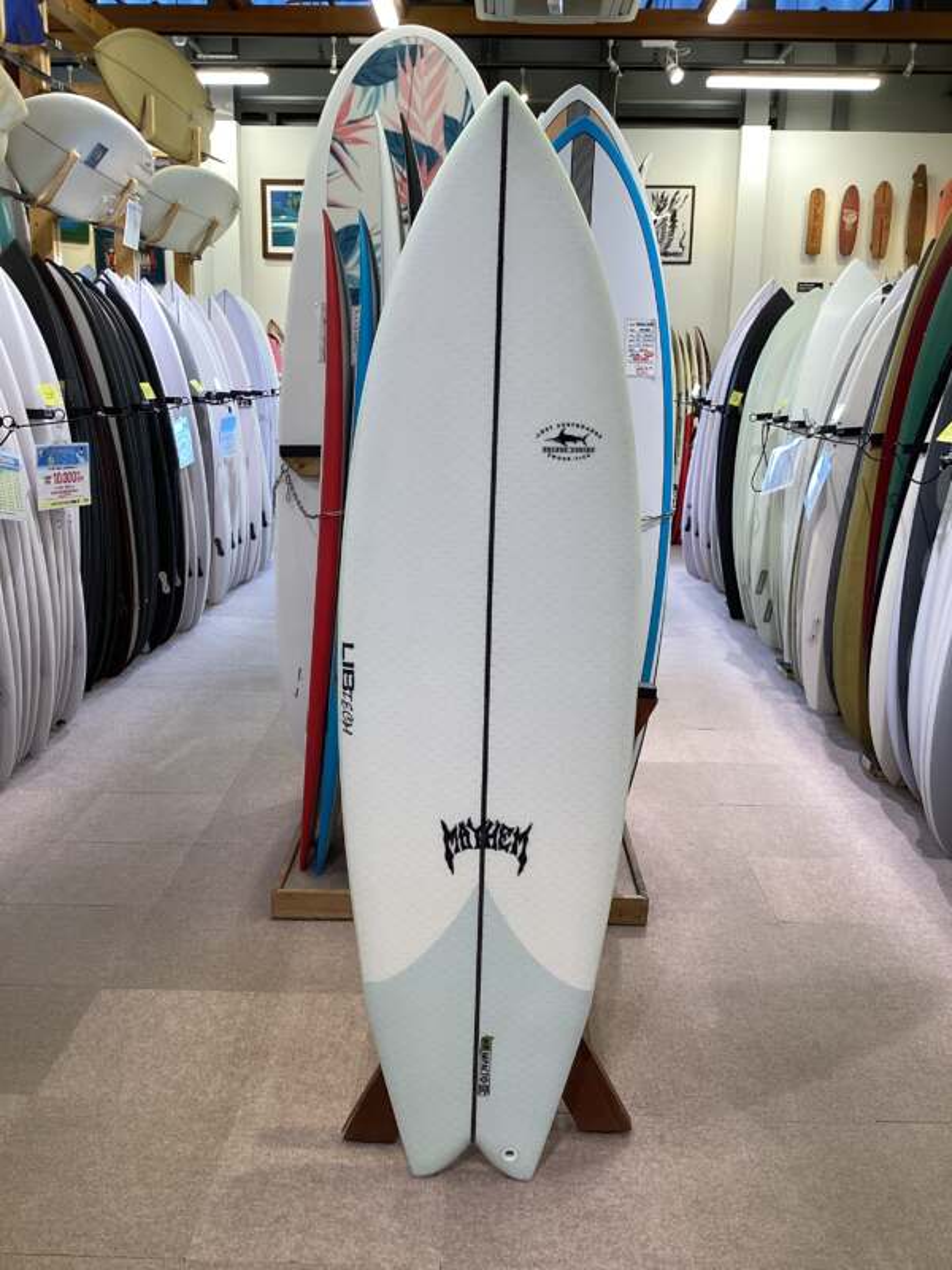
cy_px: 635
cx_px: 476
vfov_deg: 58.4
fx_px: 1137
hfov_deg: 45.4
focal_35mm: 31
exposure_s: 1/50
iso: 50
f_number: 2.4
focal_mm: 3.3
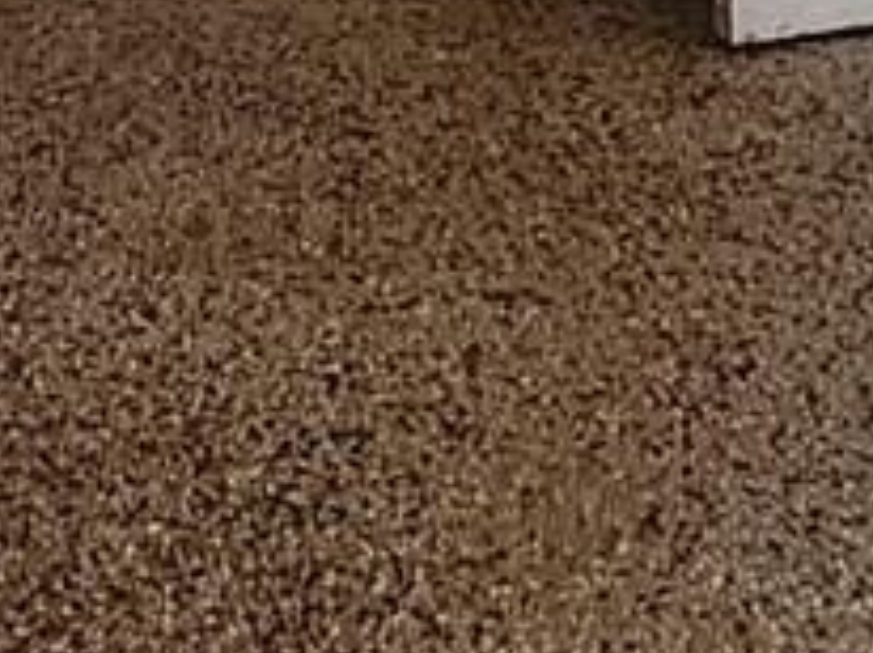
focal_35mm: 101
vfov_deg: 12.1
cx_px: 97
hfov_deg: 19.1
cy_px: -844
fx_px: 2544
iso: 500
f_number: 2.2
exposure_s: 1/30
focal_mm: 2.2
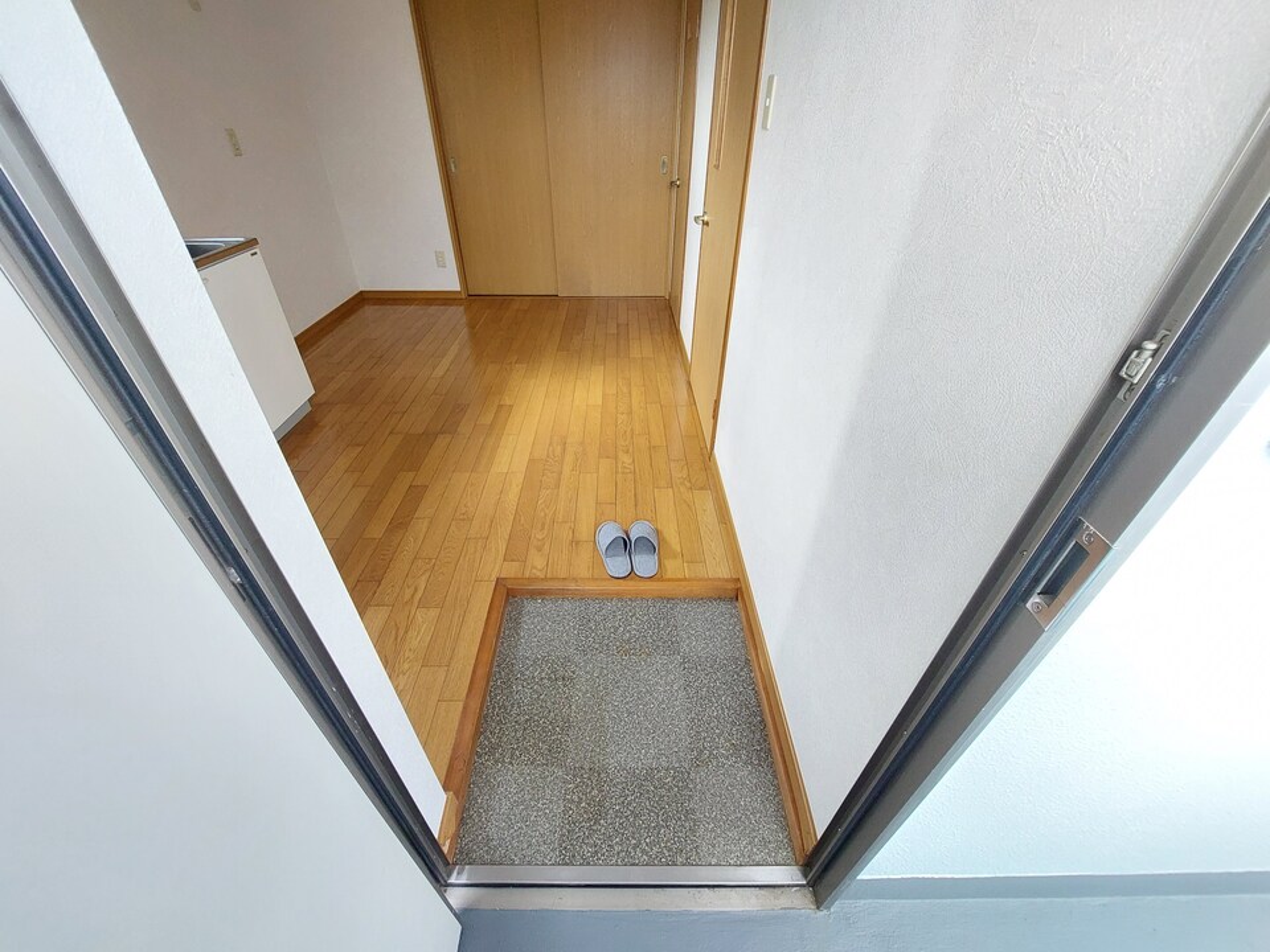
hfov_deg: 106.2
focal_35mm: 13
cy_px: 476
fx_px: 477
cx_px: 635
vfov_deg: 89.9
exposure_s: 1/60
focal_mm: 1.74
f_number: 2.2
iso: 250
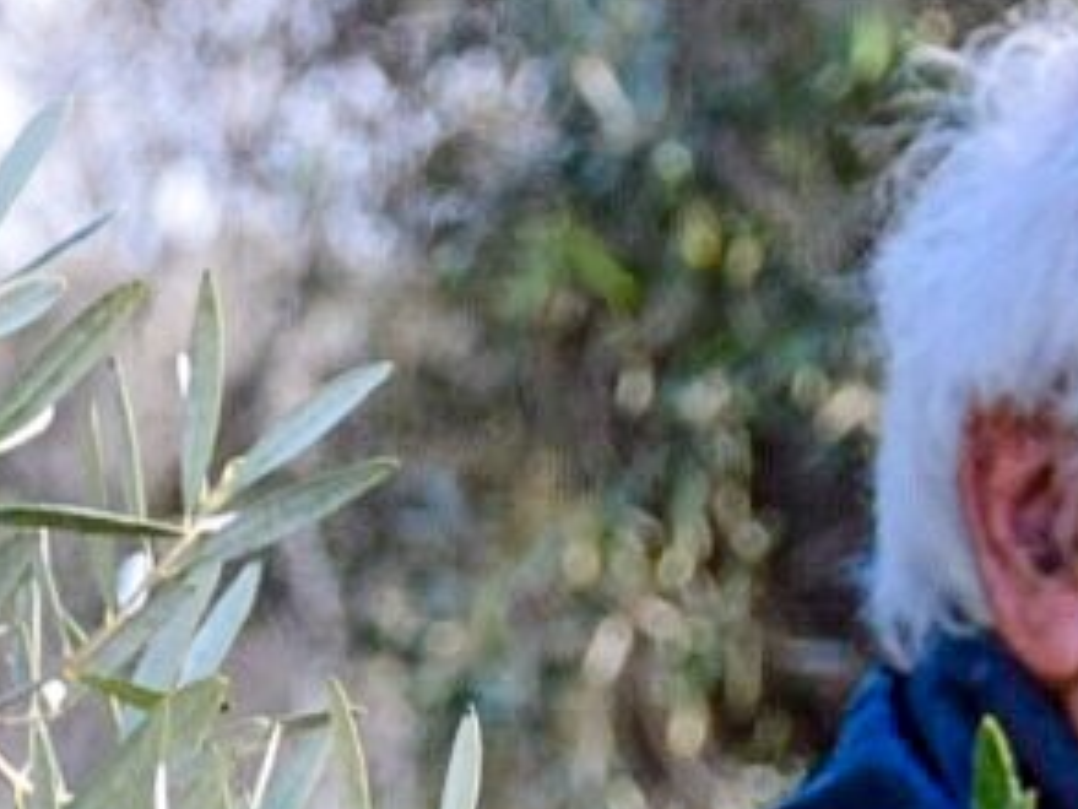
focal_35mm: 462
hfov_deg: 4.3
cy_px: 960
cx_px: 110
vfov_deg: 3.2
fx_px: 14393
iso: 800
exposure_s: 1/250
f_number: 5
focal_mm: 58
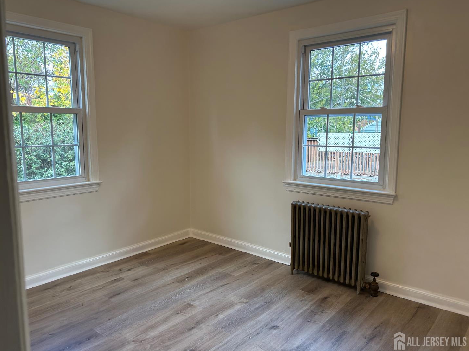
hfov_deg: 65.3
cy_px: 173
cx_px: 231
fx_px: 366
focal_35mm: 27
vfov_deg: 51.4
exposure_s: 1/122
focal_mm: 5.7
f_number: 1.5
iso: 64
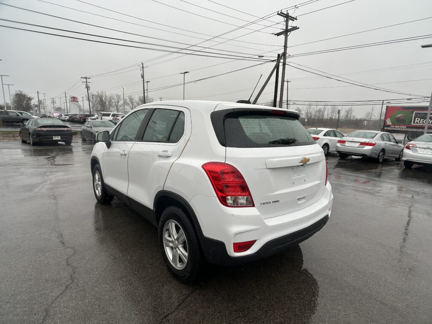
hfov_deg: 67.3
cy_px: 162
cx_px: 216
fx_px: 324
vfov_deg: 53.1
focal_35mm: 26
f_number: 1.5
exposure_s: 1/753
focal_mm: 5.7
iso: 50
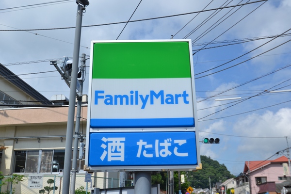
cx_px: 146
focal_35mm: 36
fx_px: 291
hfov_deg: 53.1
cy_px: 97
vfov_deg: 36.9
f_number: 8
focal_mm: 24
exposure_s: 1/320
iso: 100
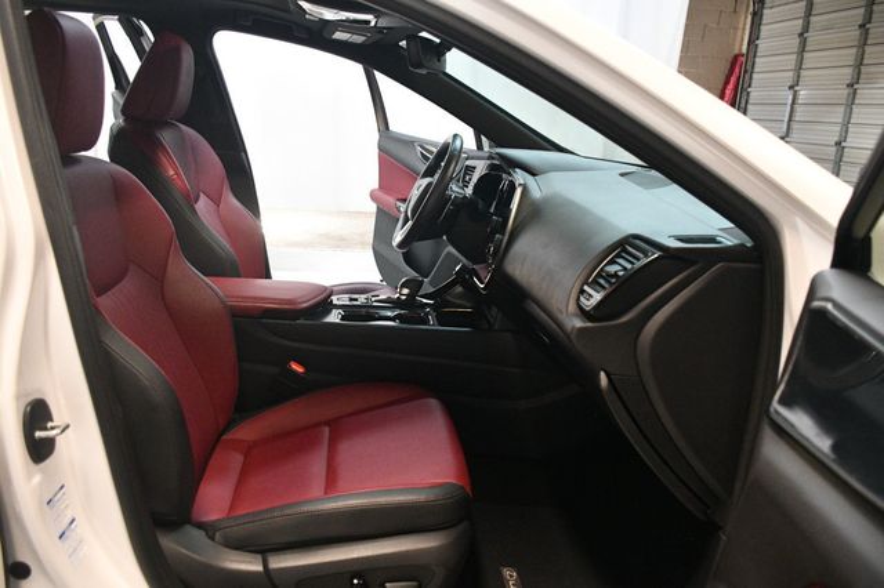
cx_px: 442
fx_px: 663
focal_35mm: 27
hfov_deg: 67.4
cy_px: 294
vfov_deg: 47.9
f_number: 3.5
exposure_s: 1/100
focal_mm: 18
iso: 3200
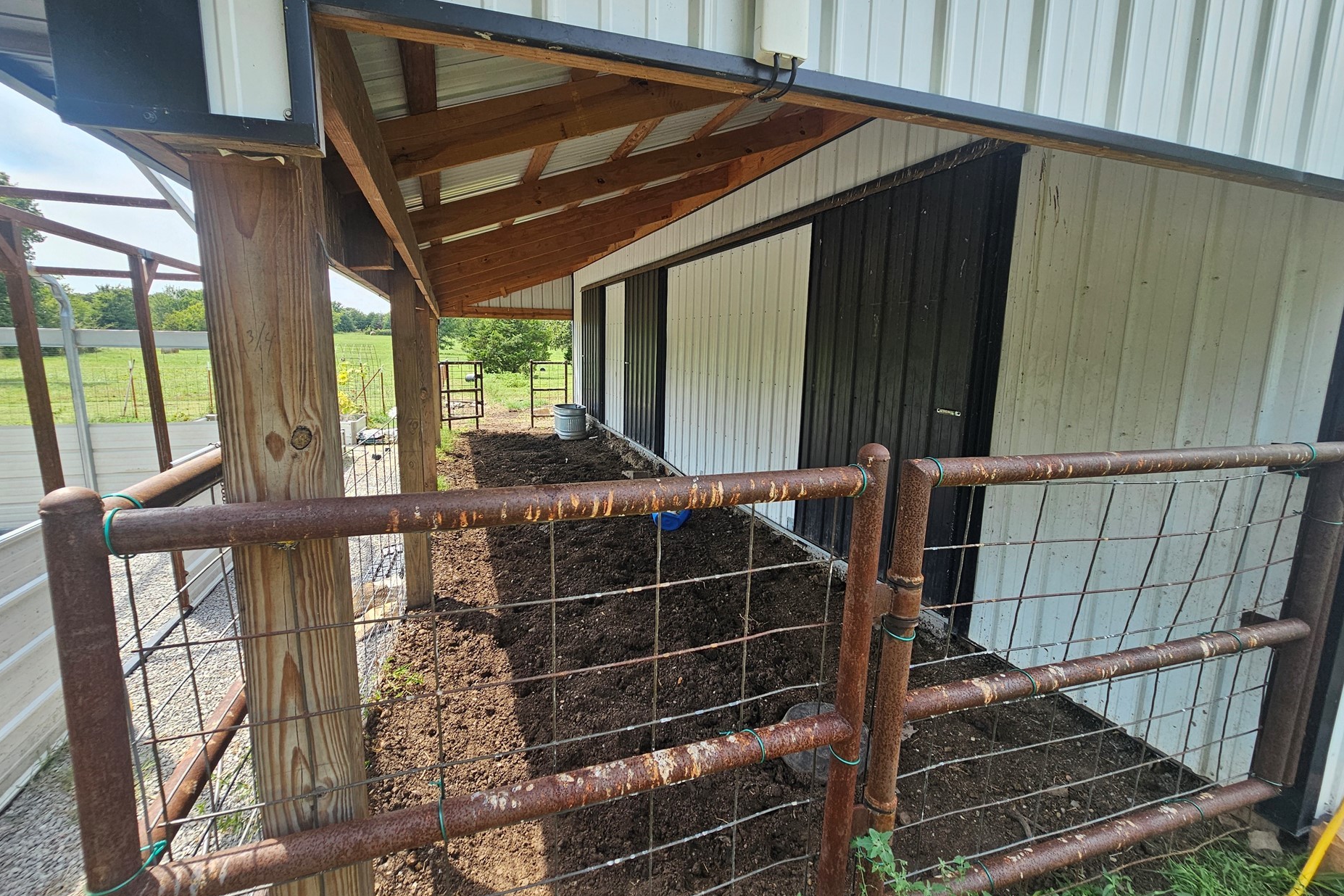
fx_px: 523
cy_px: 429
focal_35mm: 14
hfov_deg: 104.2
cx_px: 660
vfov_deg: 81.2
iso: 50
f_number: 2.2
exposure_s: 1/368
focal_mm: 2.2
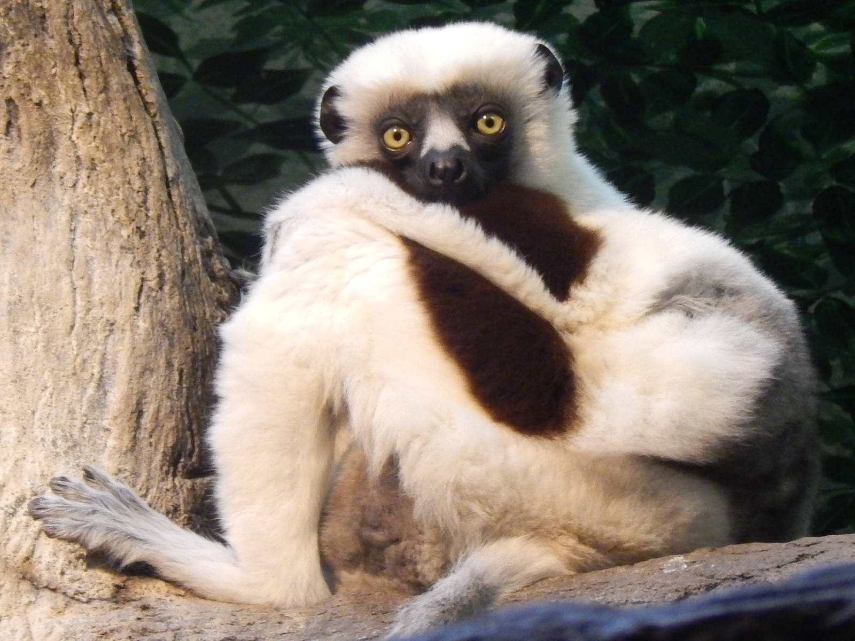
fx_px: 4001
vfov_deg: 9.2
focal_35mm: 162
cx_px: 428
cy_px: 320
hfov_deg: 12.2
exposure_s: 1/25
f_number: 5.1
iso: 400
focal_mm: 28.7
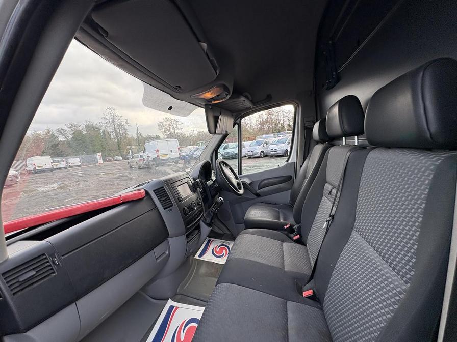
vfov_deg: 85.7
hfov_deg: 102.1
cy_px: 171
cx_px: 228
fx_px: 185
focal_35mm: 14
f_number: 2.2
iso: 64
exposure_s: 1/176
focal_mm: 2.22
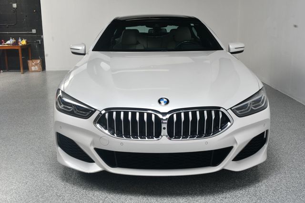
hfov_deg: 49.6
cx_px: 152
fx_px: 330
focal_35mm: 39
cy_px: 102
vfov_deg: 34.2
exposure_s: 1/160
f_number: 13
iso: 100
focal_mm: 26
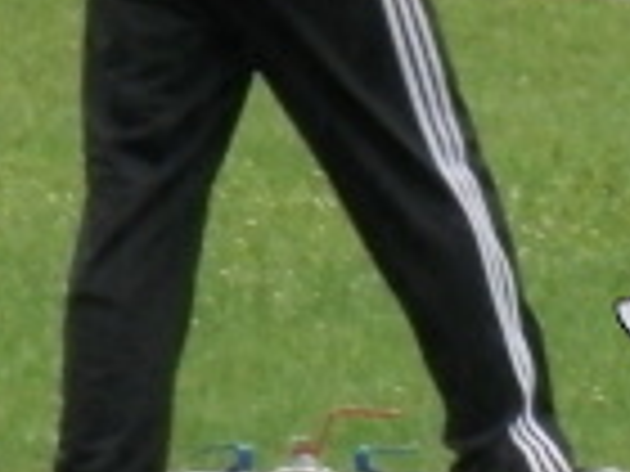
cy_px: -423
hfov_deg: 1.5
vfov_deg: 1.1
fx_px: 24060
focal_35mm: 1322
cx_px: -623
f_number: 6.2
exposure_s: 1/160
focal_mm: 44.4
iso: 200
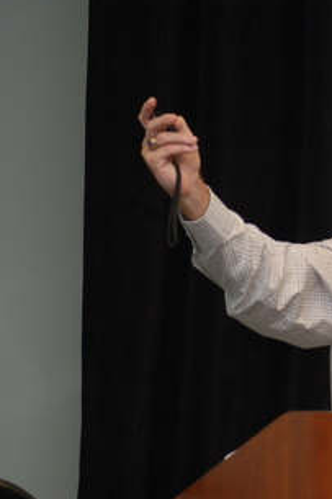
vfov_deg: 7.5
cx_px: 494
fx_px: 3808
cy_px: 293
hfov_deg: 5.0
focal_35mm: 275
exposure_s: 1/60
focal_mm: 80
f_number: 4.5
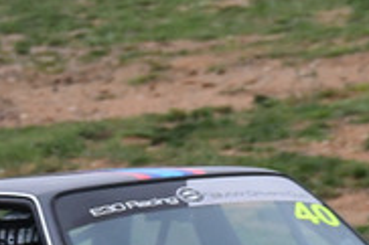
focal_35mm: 2641
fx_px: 27045
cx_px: -213
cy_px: 227
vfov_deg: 0.5
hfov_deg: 0.8
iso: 2000
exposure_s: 1/640
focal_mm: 400
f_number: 10
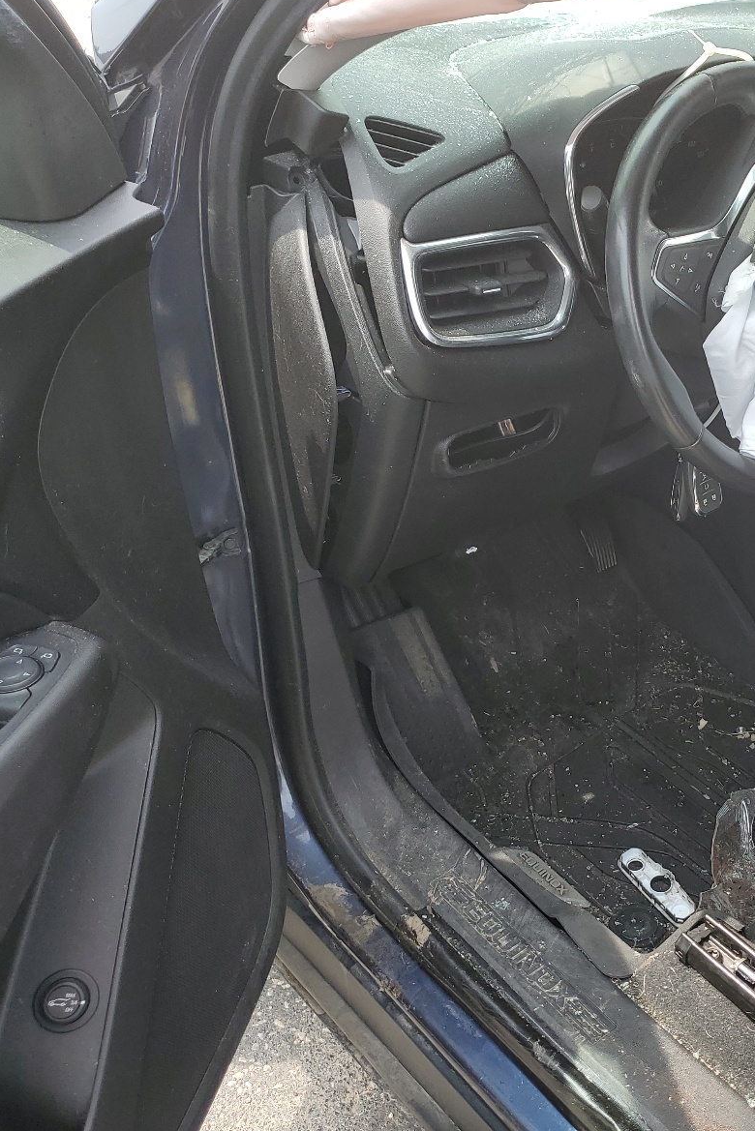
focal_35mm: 37
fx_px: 1163
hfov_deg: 34.7
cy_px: 551
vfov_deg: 51.9
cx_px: 618
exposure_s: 1/476
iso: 50
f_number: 1.5
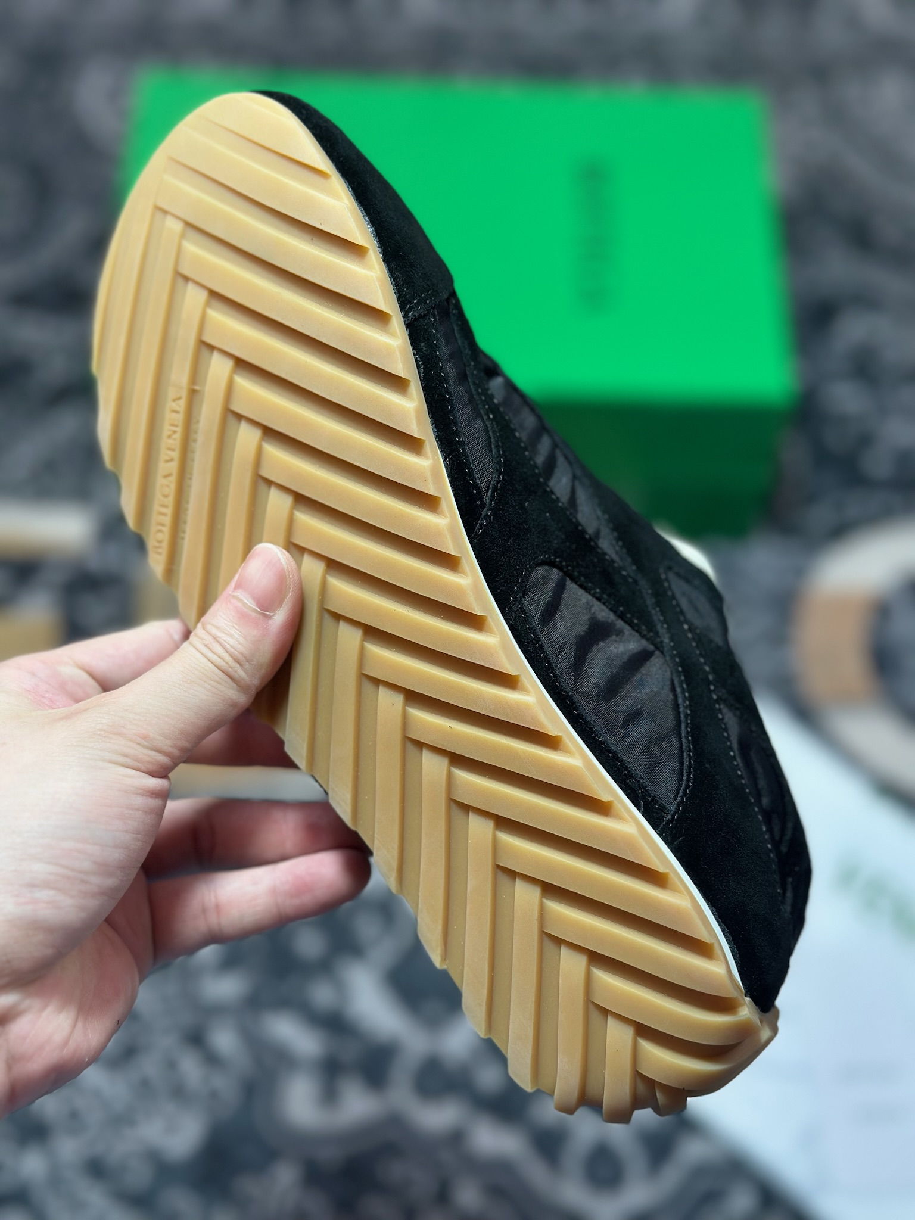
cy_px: 610
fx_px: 1692
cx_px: 458
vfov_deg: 39.7
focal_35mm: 48
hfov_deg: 30.3
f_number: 1.78
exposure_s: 1/262
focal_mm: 6.86
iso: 80
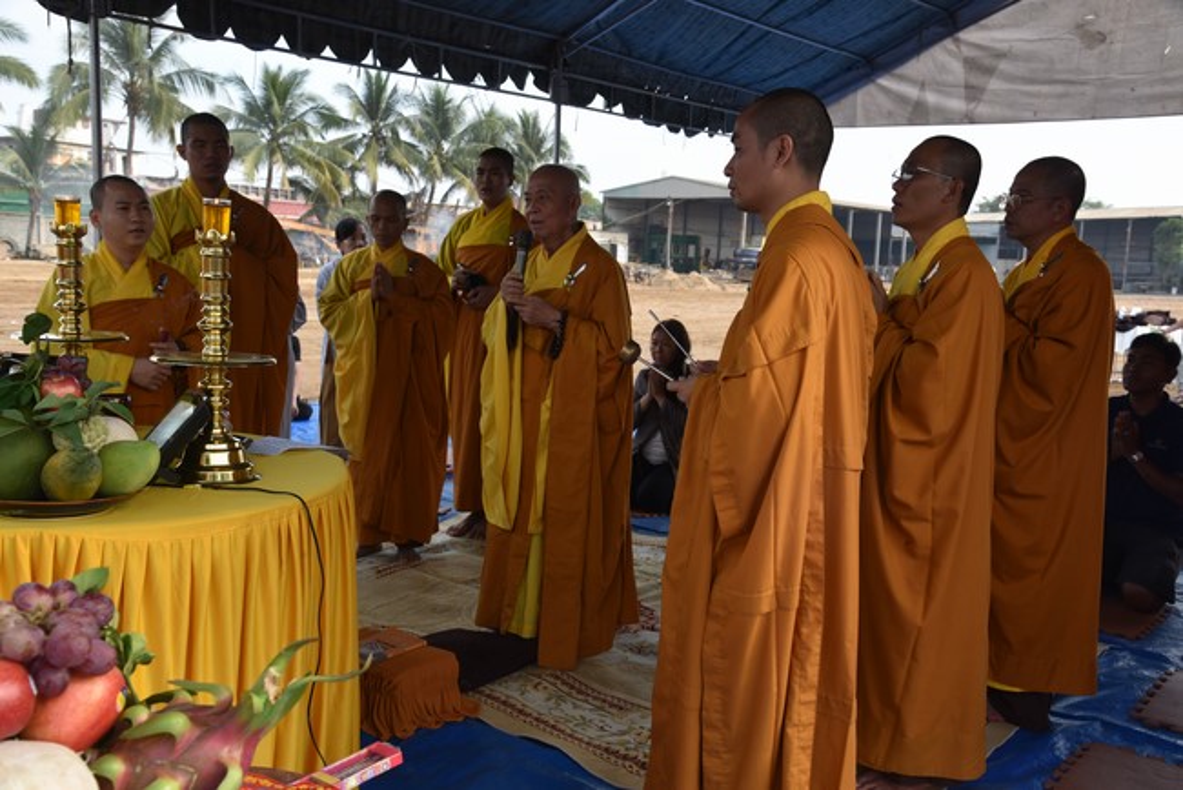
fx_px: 1118
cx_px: 592
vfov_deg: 38.9
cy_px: 395
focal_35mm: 34
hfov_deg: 55.8
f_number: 8
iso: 400
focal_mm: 34
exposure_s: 1/250
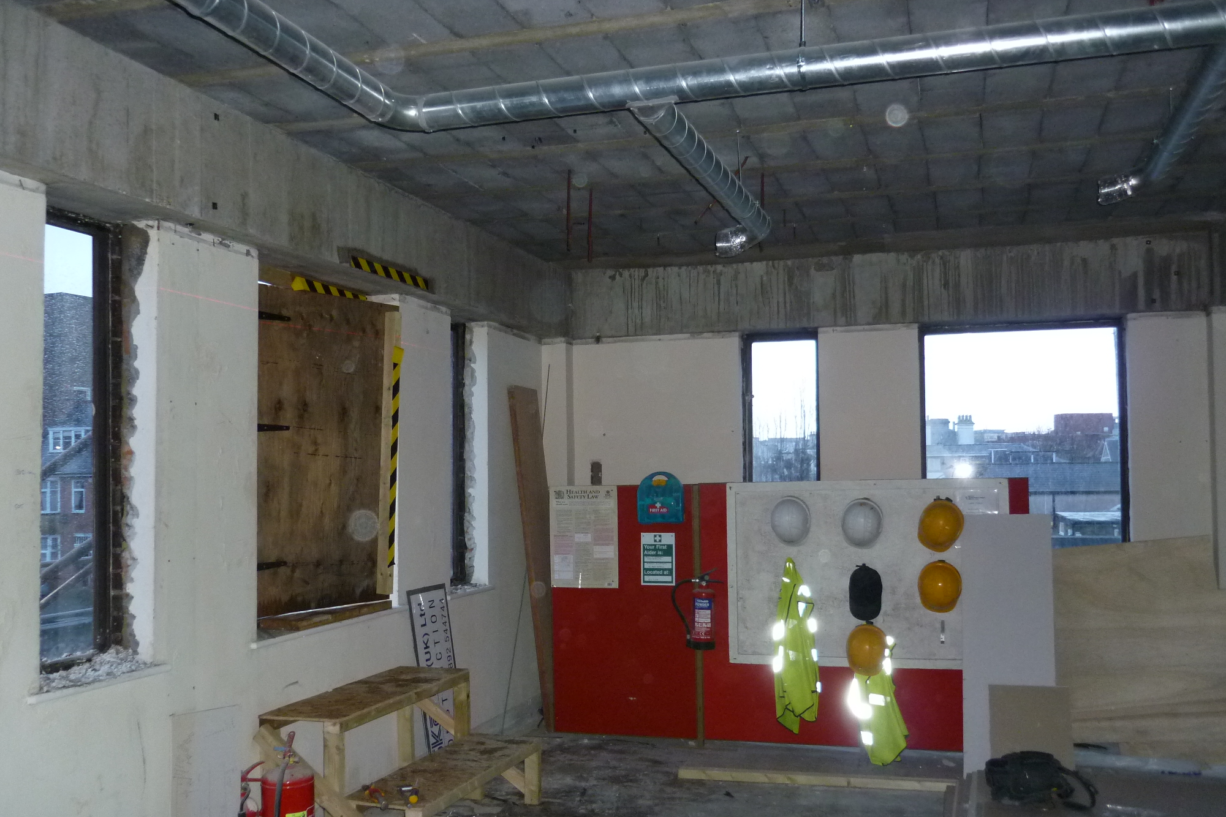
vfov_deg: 40.0
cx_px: 606
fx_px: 1124
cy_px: 427
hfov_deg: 57.2
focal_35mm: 33
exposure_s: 1/30
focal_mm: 5.5
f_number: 2.8
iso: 320
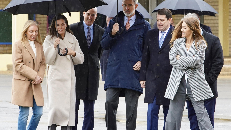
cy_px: 59
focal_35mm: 343
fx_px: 2101
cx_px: 120
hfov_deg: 6.3
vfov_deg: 3.5
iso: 1600
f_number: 5.6
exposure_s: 1/320
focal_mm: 200
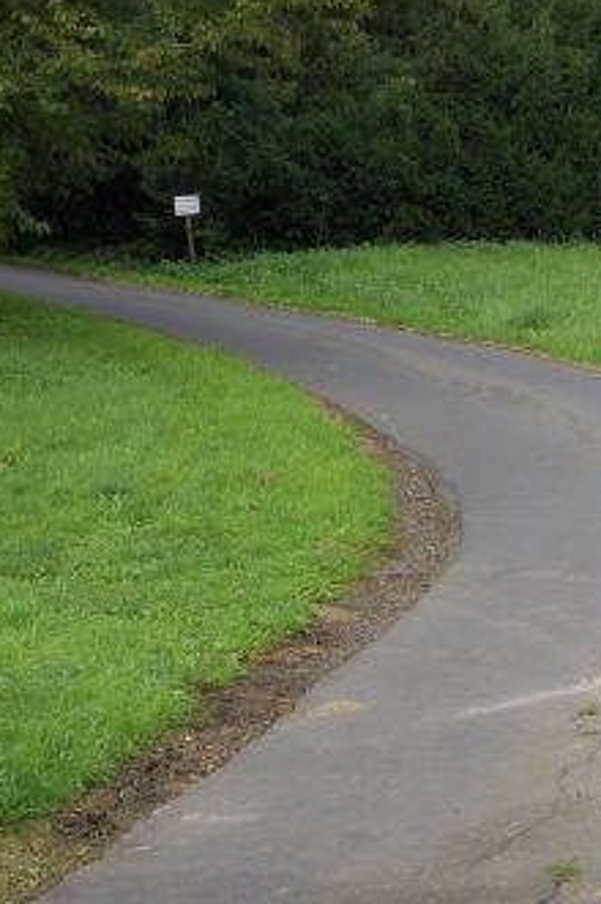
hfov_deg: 11.7
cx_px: 380
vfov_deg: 17.5
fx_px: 2936
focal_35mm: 117
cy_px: 328
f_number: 3.5
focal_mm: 10.2
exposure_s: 1/160
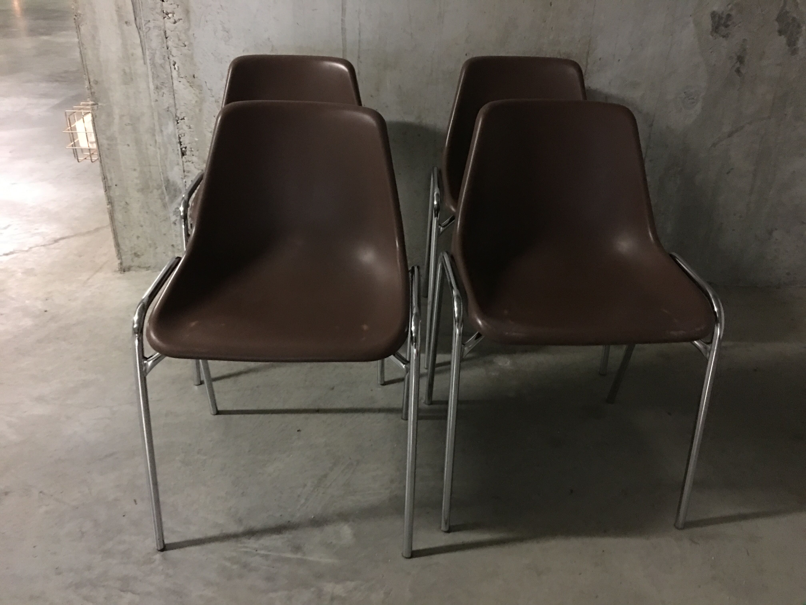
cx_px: 403
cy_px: 302
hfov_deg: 61.7
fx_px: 675
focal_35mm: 29
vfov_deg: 48.2
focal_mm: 4.15
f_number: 2.2
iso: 160
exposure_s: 1/4
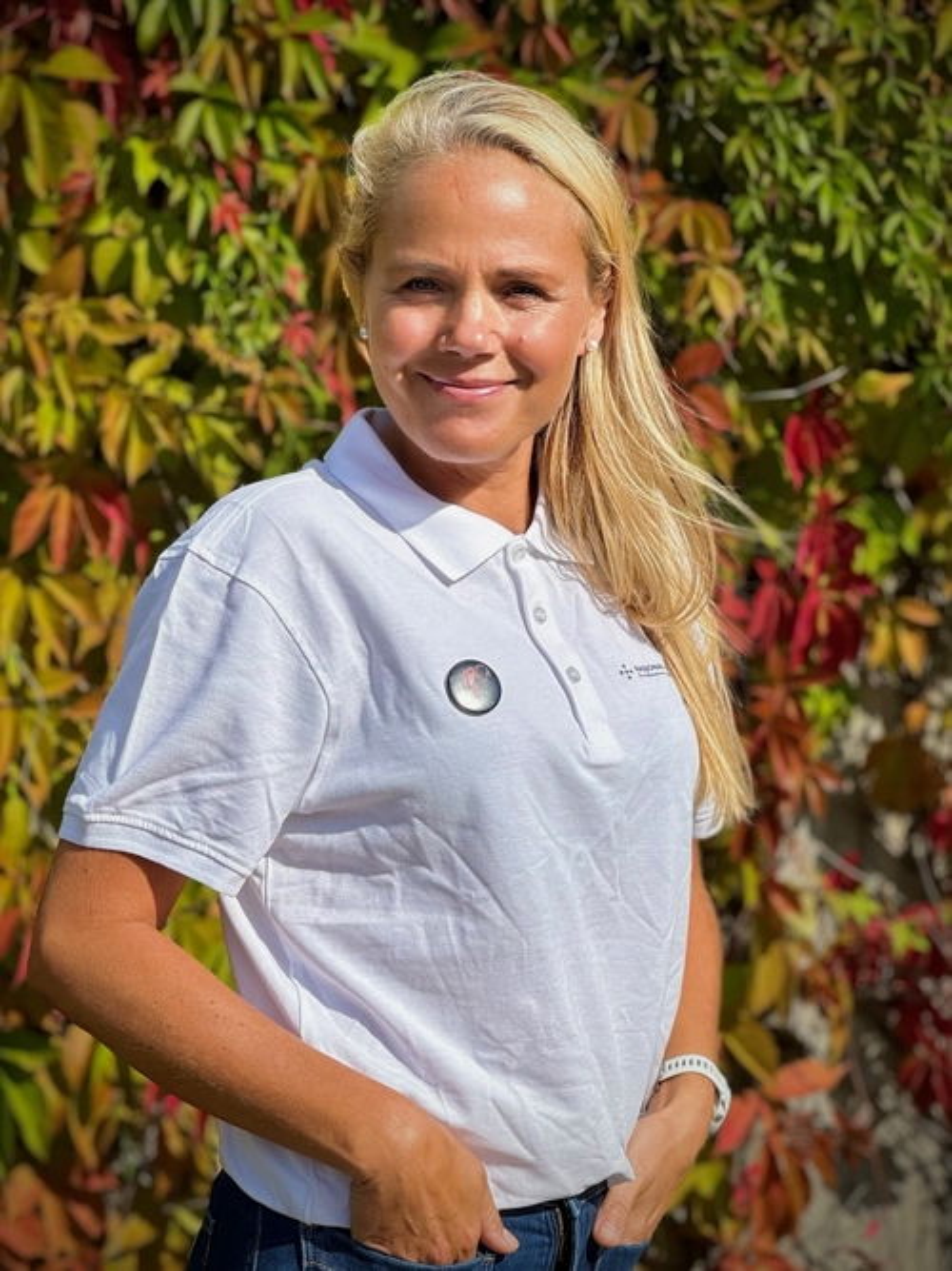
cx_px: 476
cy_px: 636
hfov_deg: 19.1
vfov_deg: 25.3
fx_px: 2824
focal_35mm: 77
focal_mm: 9
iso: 25
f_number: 2.8
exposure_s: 1/1193
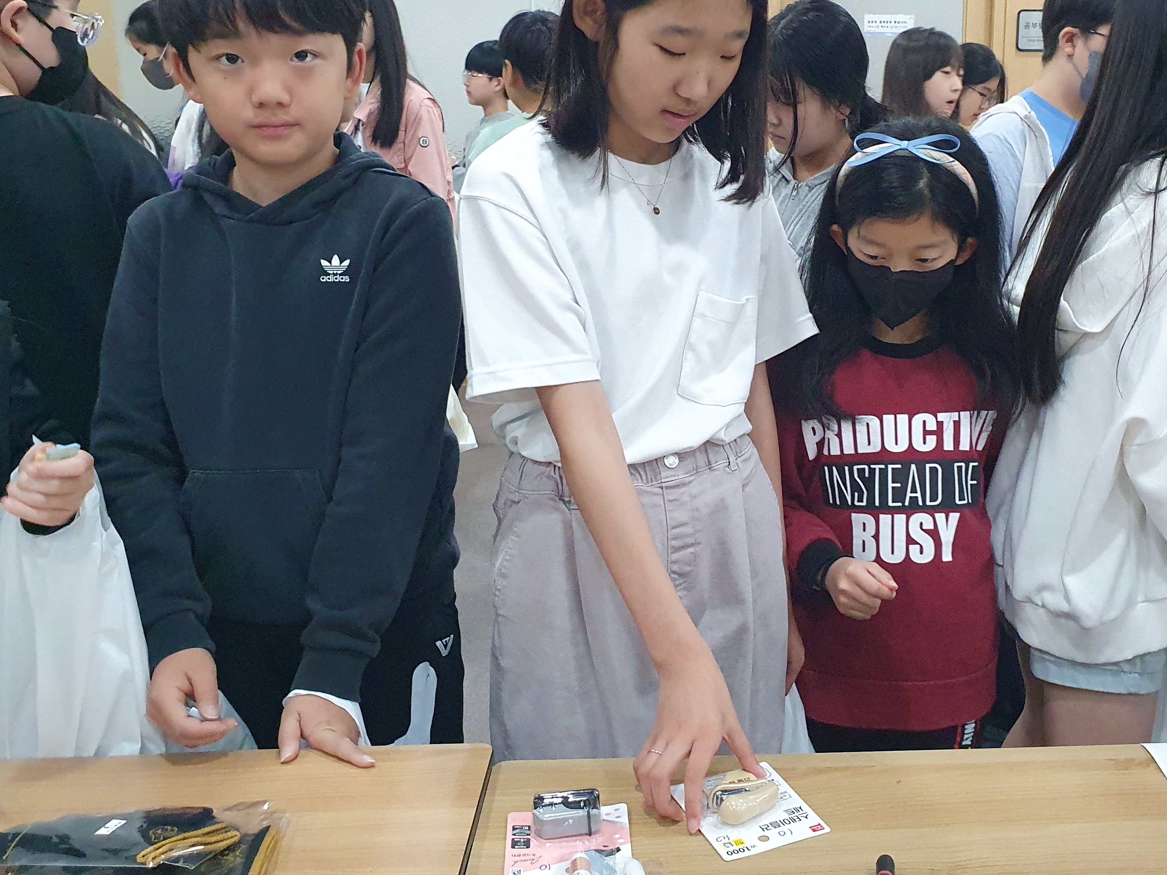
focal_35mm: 36
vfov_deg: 39.3
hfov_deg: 50.5
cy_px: 313
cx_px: 769
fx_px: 1214
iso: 640
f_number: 2.4
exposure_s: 1/120
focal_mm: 4.32
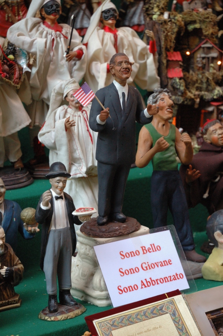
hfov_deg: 13.0
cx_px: 112
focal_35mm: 105
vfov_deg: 19.5
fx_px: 977
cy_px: 168
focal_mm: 70
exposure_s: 1/90
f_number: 4.8
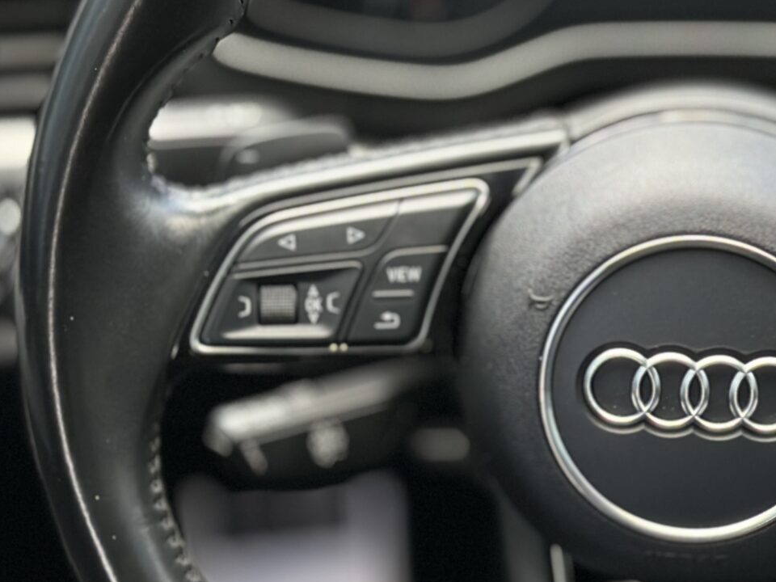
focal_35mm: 128
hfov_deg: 15.2
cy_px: 270
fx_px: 2869
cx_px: 749
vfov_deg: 11.6
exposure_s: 1/172
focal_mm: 6.86
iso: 100
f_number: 1.78
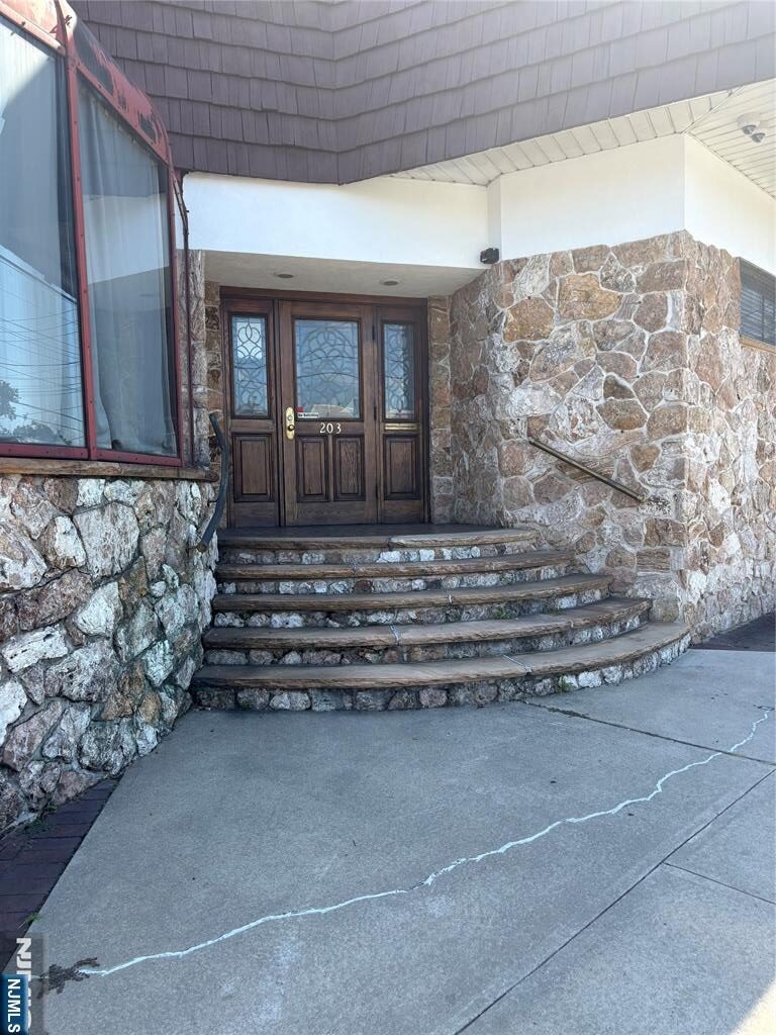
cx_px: 388
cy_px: 518
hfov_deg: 53.1
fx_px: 777
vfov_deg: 67.3
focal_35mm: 26
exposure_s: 1/782
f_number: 1.6
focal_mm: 5.96
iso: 50
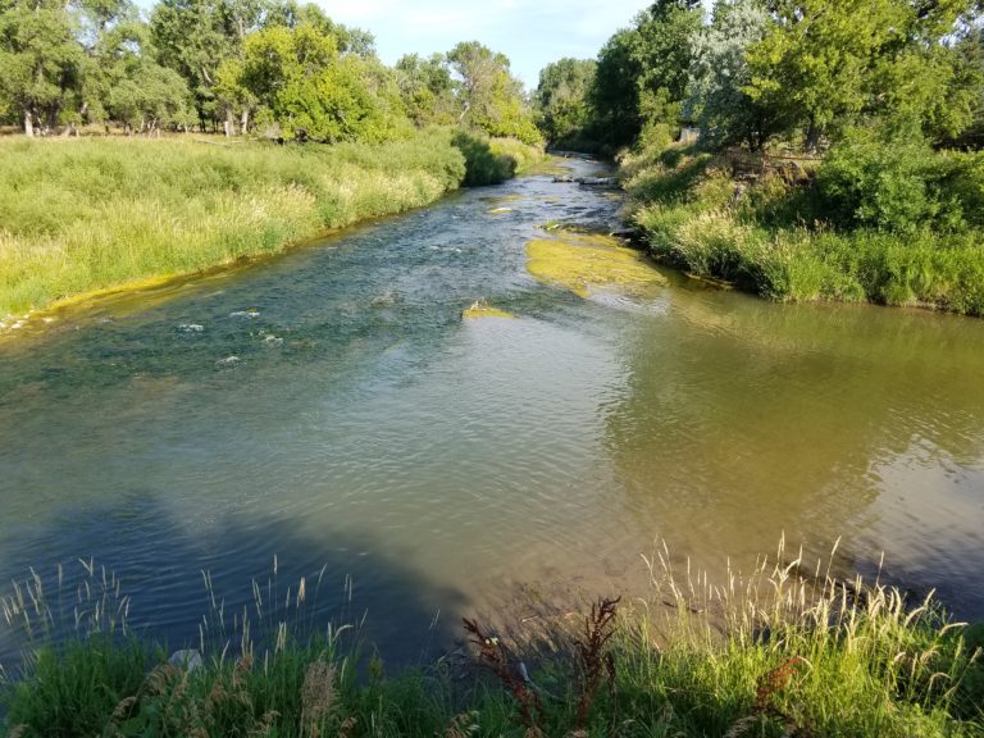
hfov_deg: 67.3
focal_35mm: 26
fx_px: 739
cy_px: 369
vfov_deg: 53.1
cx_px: 492
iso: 50
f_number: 1.7
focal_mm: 4.2
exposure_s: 1/1244
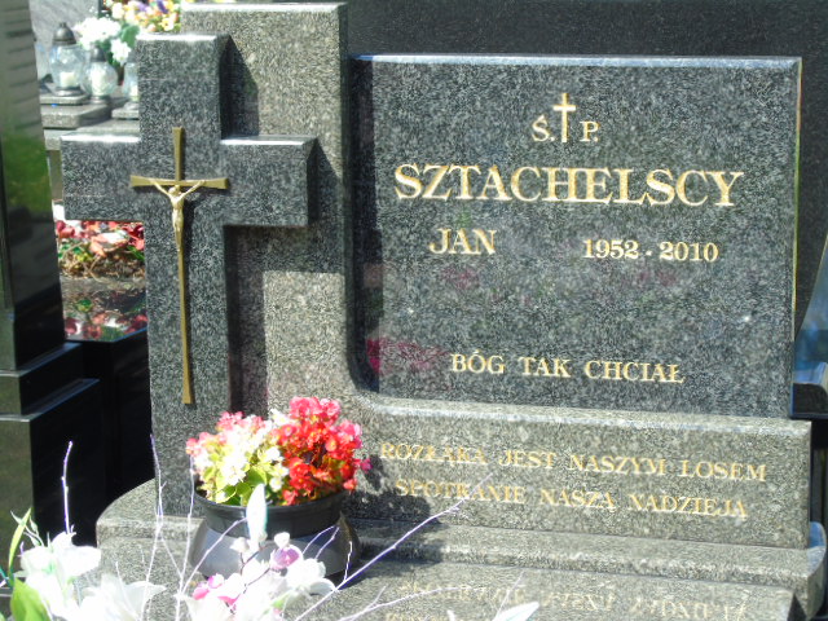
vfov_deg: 18.0
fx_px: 1961
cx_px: 414
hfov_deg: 23.8
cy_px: 310
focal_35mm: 82
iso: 80
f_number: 4.1
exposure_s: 1/250
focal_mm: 15
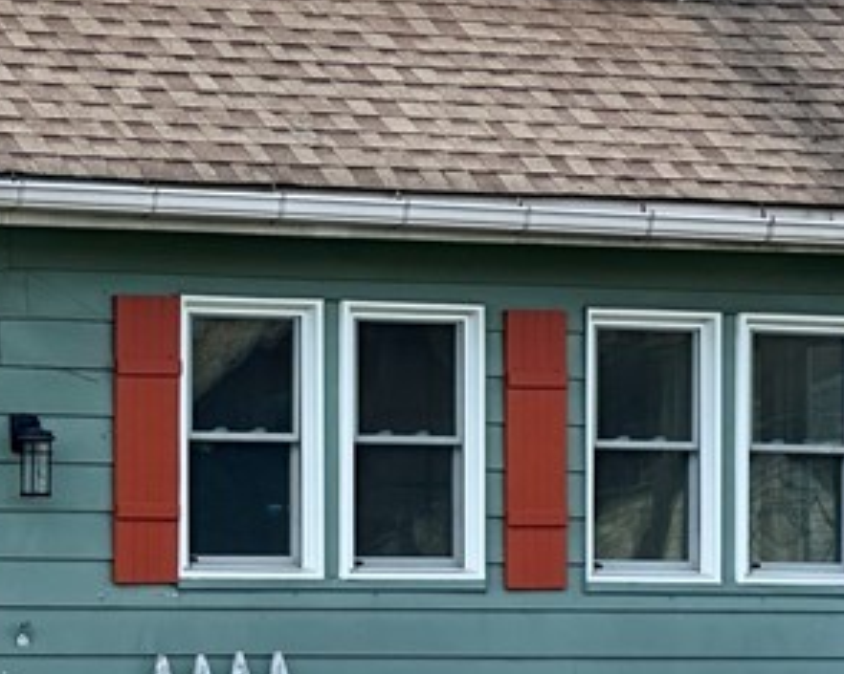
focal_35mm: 262
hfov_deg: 7.3
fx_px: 6542
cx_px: -135
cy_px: 275
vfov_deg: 5.9
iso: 32
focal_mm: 9
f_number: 2.8
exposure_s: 1/285
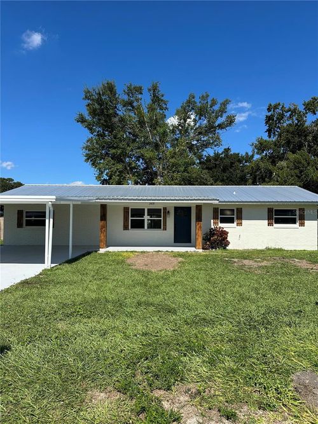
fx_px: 294
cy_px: 212
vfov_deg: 71.6
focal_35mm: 24
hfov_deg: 56.8
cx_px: 159
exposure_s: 1/4545
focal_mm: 6.86
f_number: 1.78
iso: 80
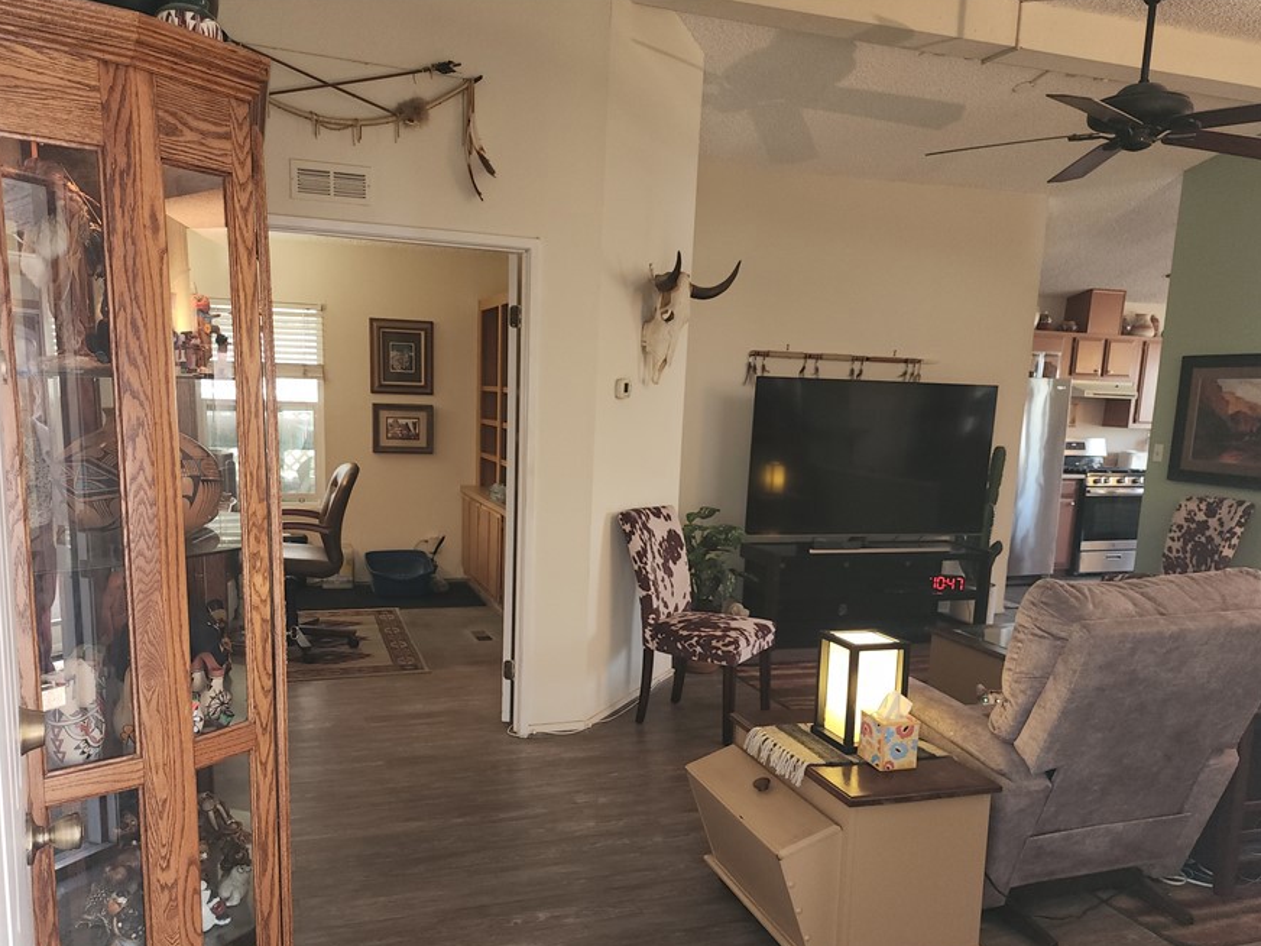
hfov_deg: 65.2
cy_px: 548
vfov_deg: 51.1
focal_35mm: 27
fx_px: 984
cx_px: 571
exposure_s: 1/60
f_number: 1.8
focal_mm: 6.4
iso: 64
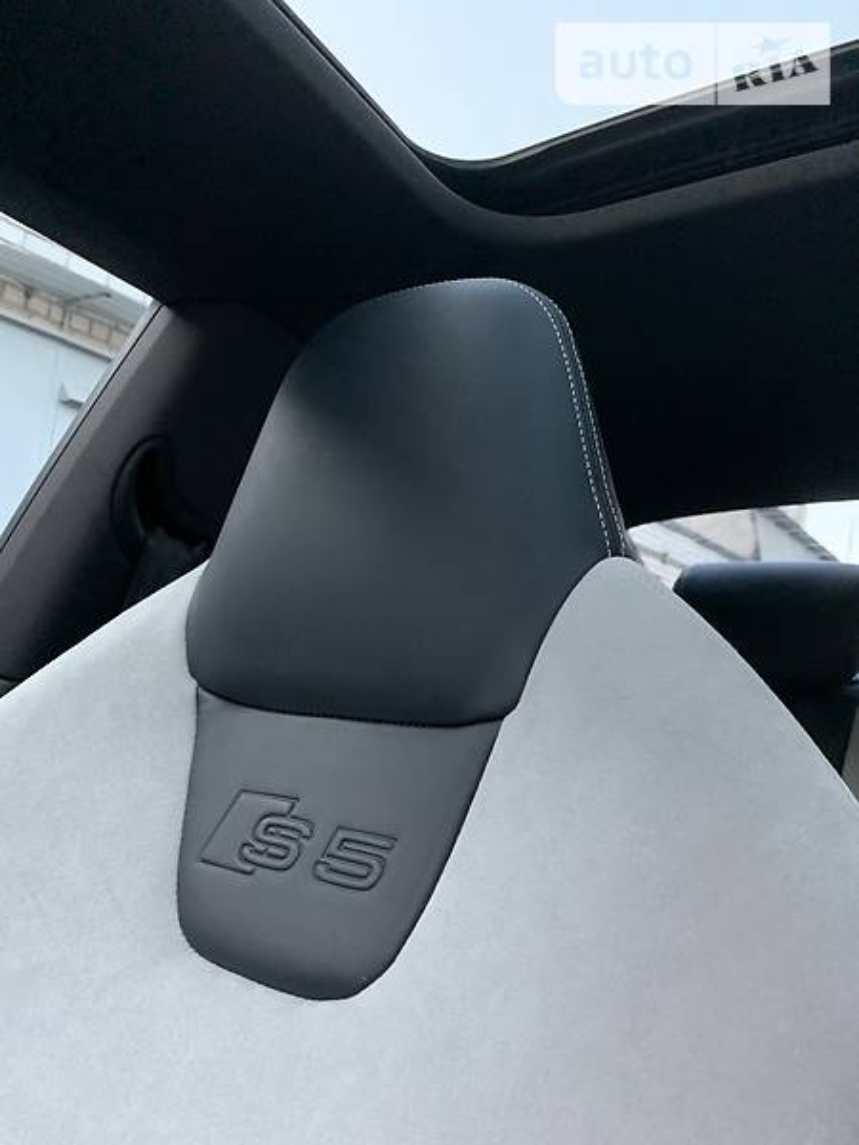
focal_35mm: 26
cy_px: 572
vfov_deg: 67.3
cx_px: 430
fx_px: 860
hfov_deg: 53.1
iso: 400
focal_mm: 4.2
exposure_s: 1/37
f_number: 1.8
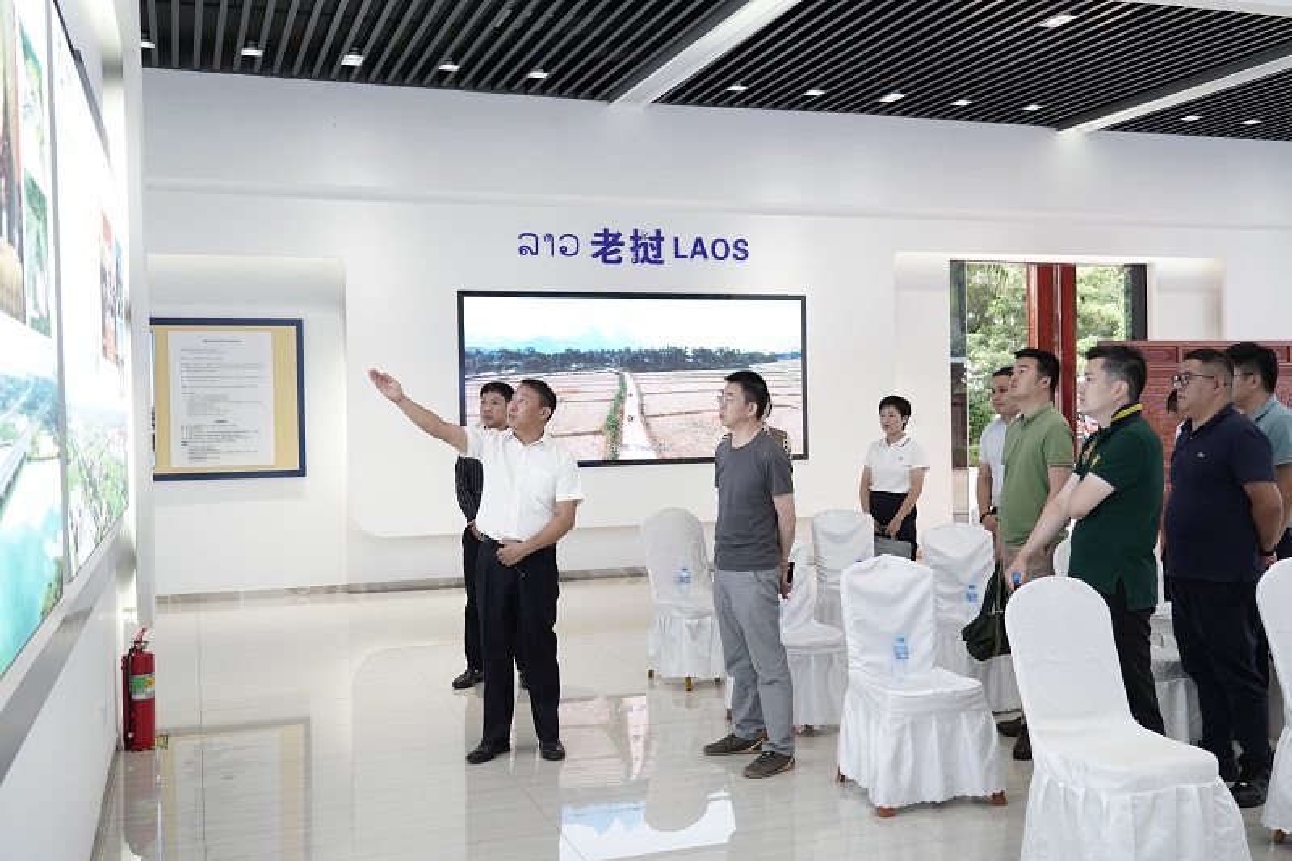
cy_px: 430
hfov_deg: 55.8
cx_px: 646
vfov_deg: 38.9
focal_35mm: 34
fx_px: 1220
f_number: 4
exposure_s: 1/320
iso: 3200
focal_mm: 34
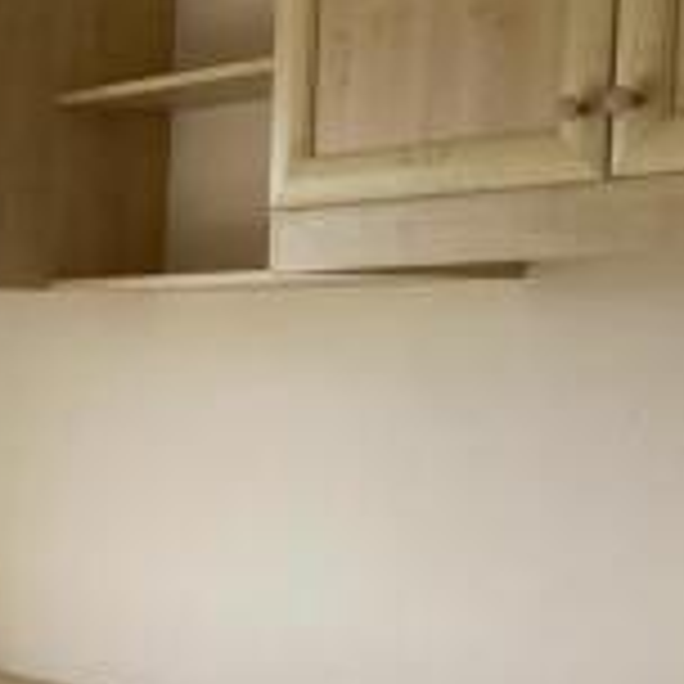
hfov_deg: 16.4
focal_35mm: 88
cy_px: 529
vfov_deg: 19.6
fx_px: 1967
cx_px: -560
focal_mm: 4.25
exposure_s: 1/168
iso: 32
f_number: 1.8
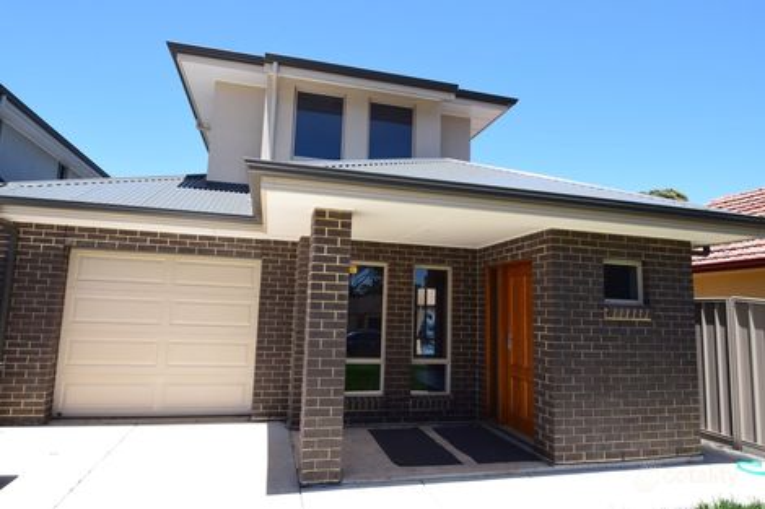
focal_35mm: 20
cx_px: 382
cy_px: 254
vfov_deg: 63.2
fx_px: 414
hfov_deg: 85.4
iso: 400
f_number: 11
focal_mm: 13
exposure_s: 1/400
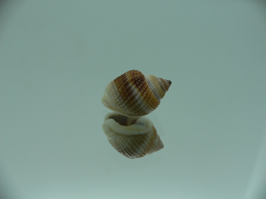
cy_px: 100
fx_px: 269
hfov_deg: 52.6
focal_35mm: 35
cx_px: 133
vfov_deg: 40.7
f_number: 2.8
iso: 80
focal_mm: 4.6
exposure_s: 1/80
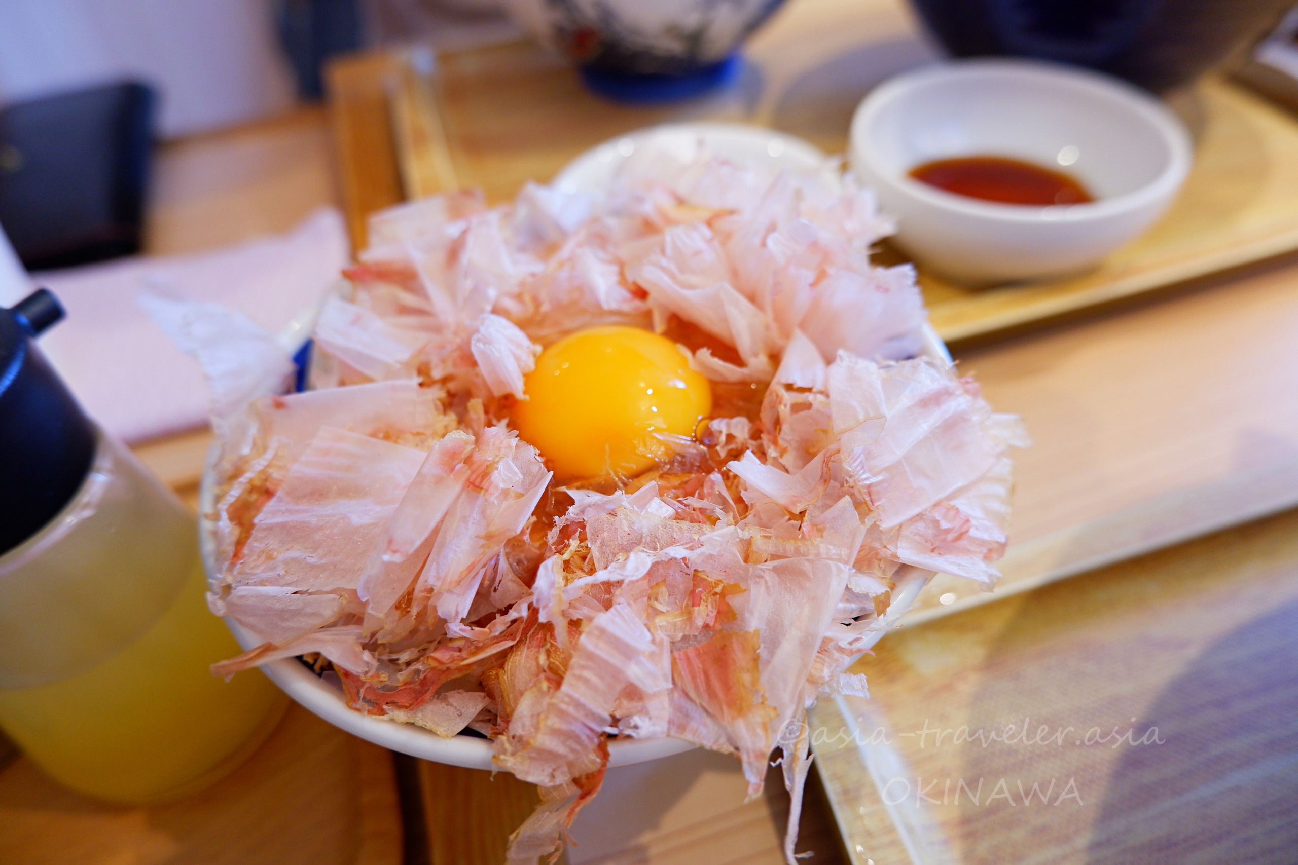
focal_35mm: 23
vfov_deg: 55.1
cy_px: 432
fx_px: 829
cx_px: 649
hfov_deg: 76.1
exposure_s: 1/34
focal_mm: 15
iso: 640
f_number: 3.5
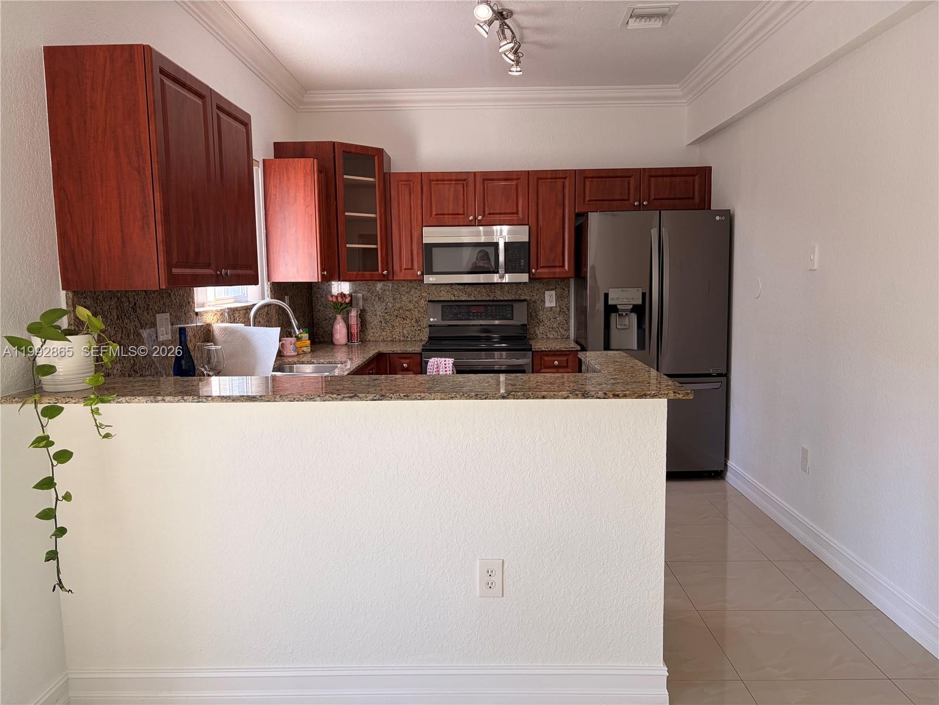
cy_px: 352
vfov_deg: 53.1
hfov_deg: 67.3
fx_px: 705
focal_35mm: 26
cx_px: 470
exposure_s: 1/120
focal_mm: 5.96
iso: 50
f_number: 1.6
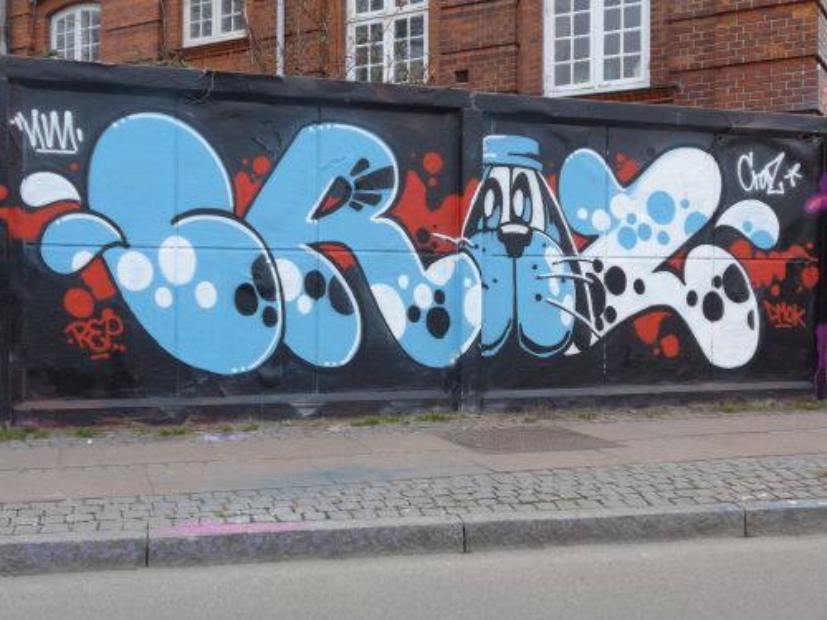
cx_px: 414
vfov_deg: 35.1
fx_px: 980
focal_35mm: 41
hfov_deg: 45.8
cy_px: 310
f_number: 2.8
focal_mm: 8.4
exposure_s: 1/400
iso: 80
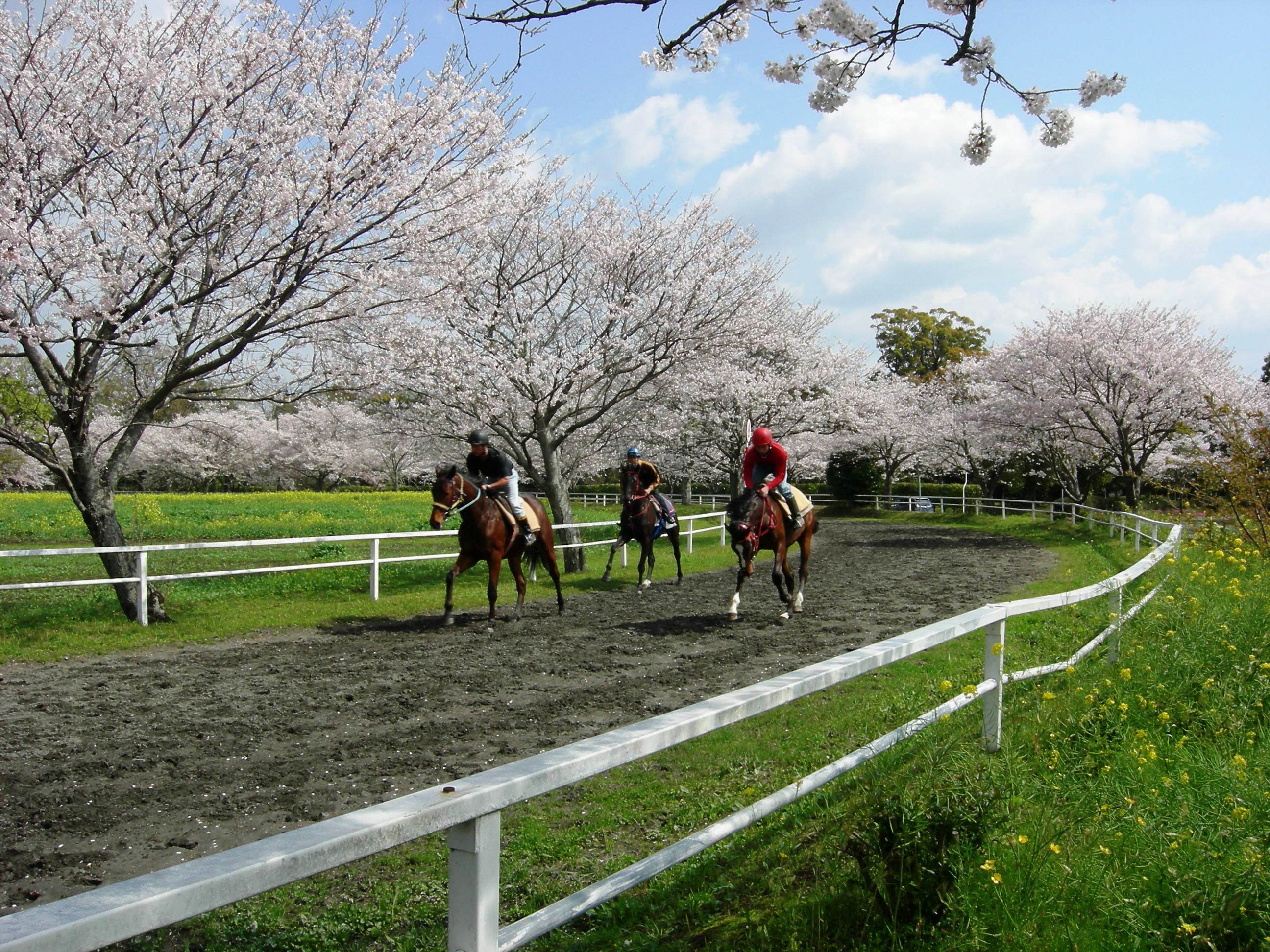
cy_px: 476
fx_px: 1321
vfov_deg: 39.7
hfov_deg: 51.4
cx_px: 635
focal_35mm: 36
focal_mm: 7.5
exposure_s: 1/243
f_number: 6.8
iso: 64
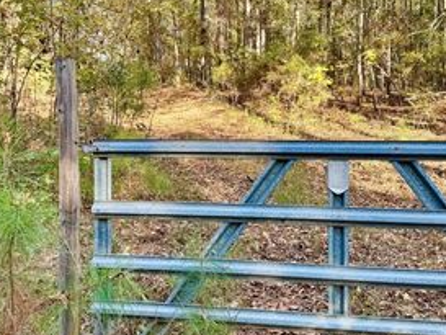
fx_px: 567
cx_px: 203
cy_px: 115
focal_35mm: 44
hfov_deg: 42.9
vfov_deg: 32.7
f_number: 1.78
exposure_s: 1/278
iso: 80
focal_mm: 6.76
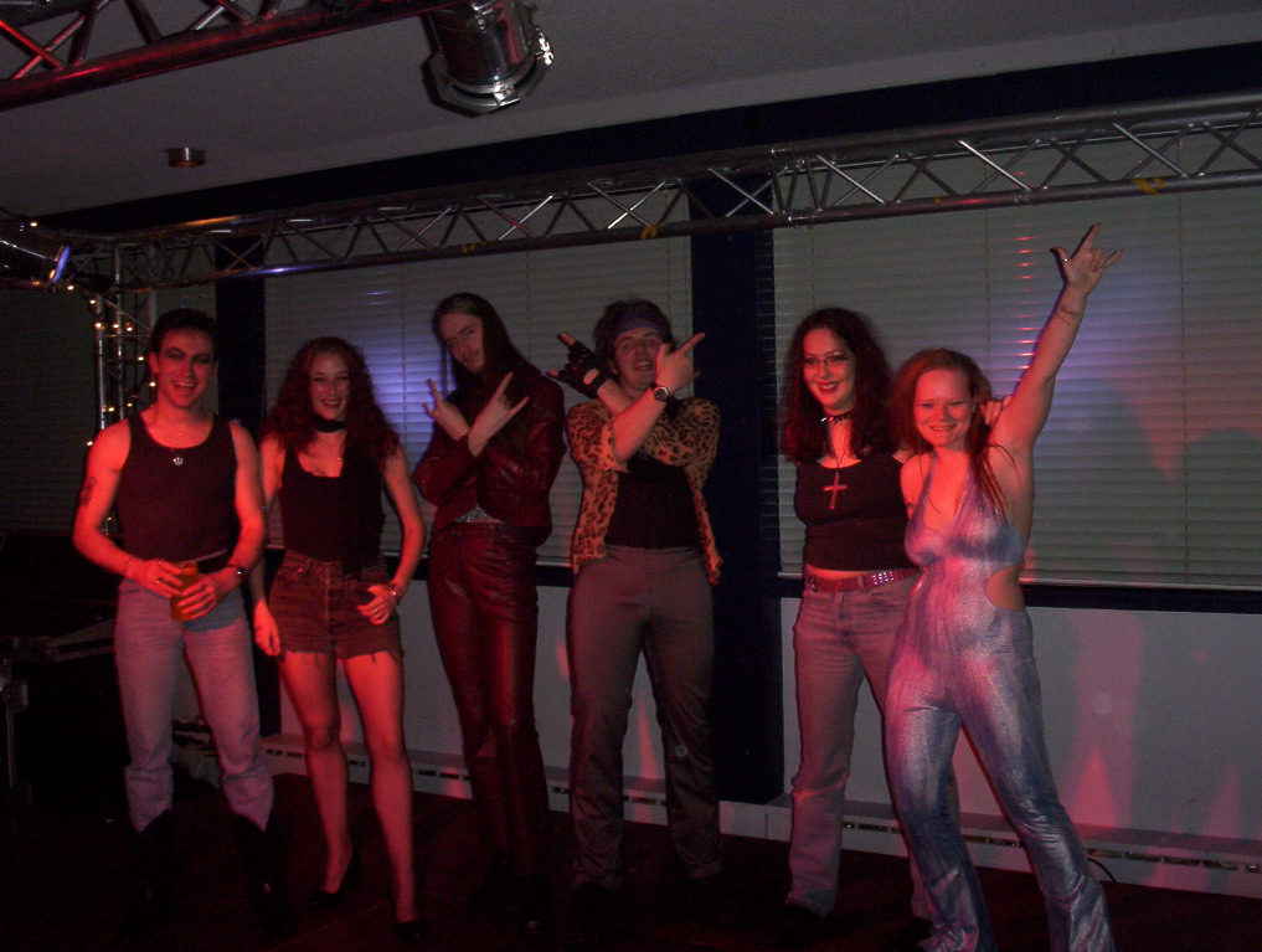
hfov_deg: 47.8
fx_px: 1425
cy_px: 476
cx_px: 631
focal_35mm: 39
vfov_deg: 36.9
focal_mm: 6
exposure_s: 1/30
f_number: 4.5
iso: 140
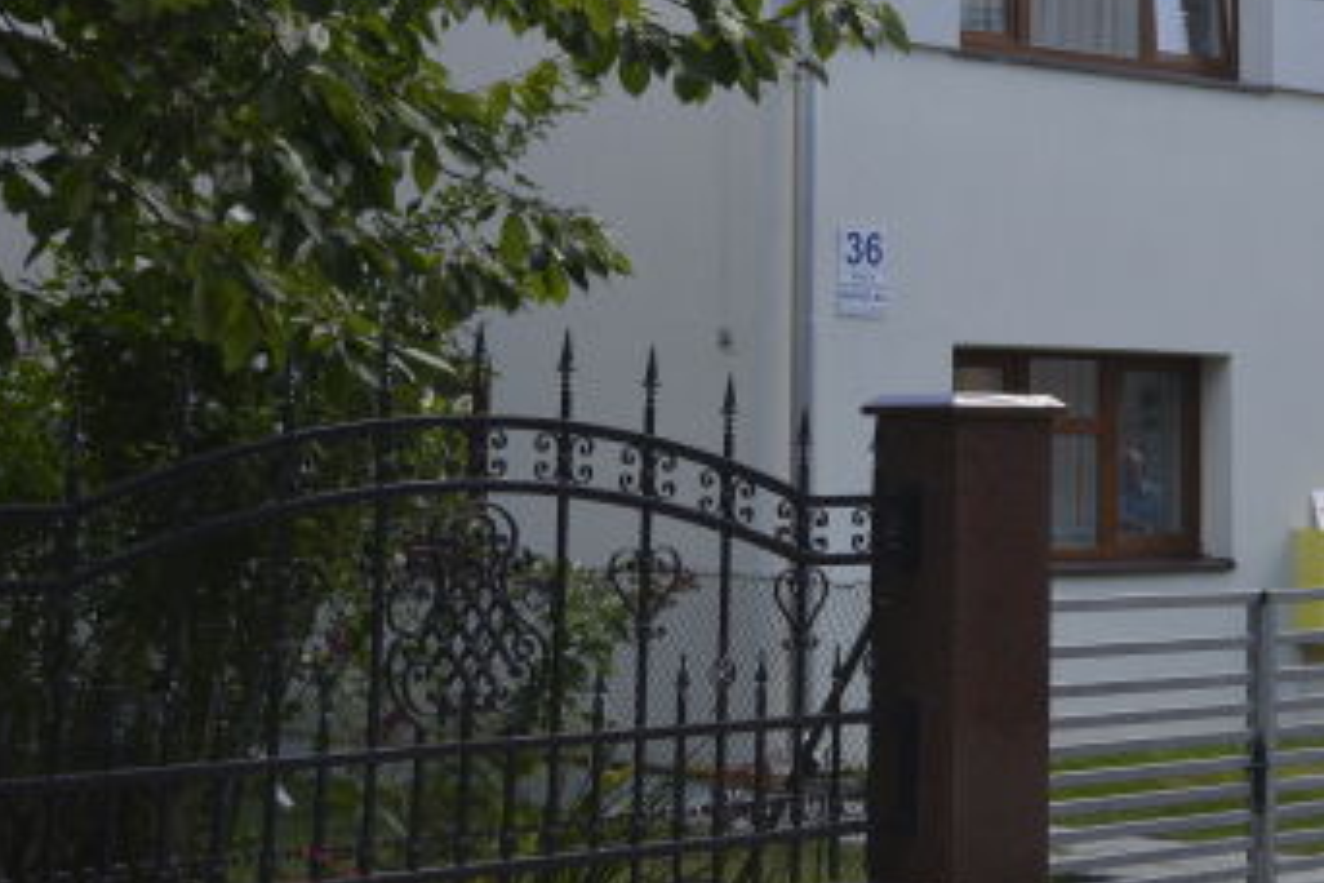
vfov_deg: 14.7
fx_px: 3383
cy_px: 39
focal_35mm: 92
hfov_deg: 21.5
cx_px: 1278
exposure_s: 1/1600
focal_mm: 28
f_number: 4.5
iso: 400
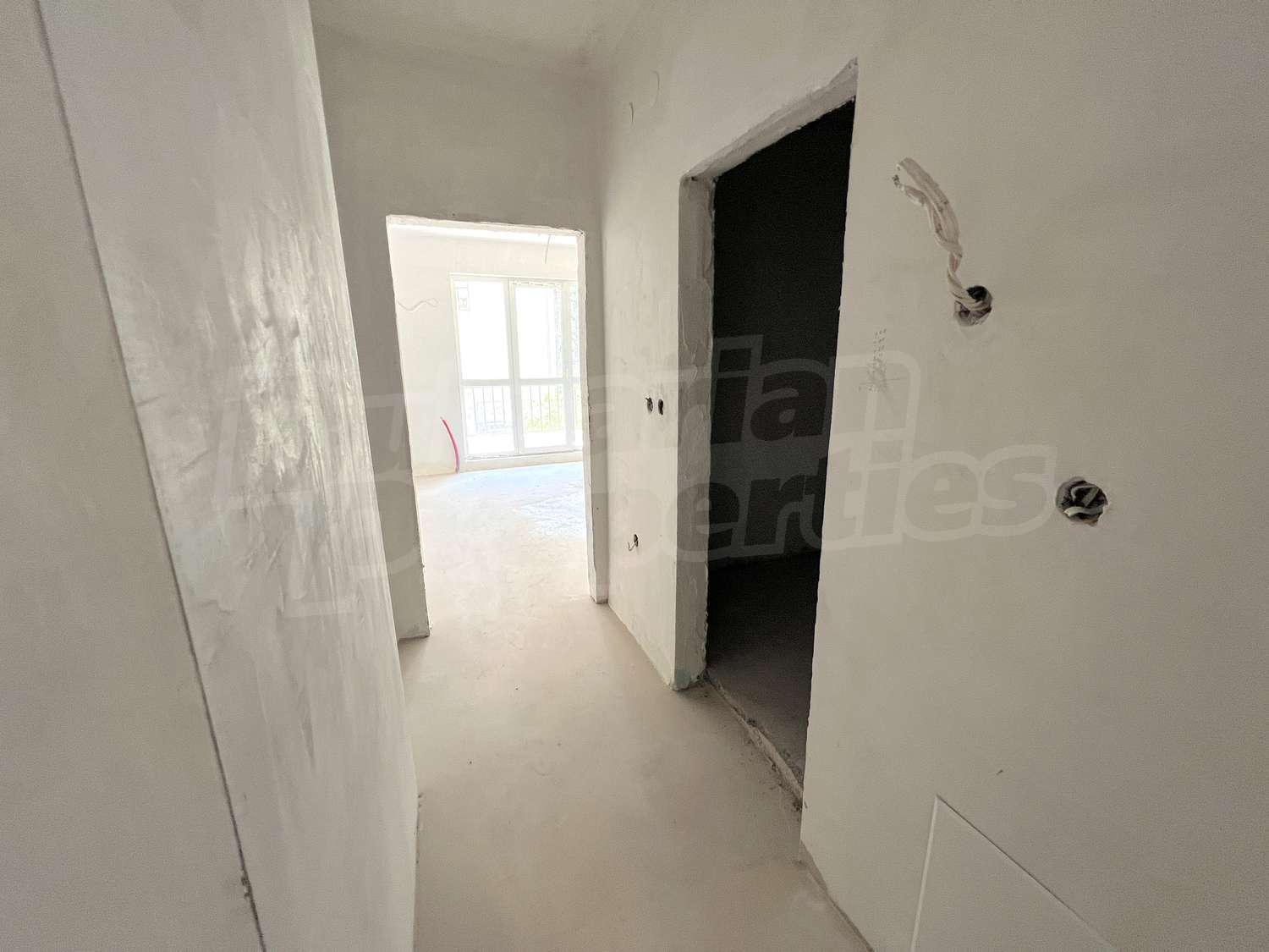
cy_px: 476
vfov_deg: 89.9
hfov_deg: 106.2
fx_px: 477
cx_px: 634
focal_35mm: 13
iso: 100
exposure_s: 1/100
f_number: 1.8
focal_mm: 1.57
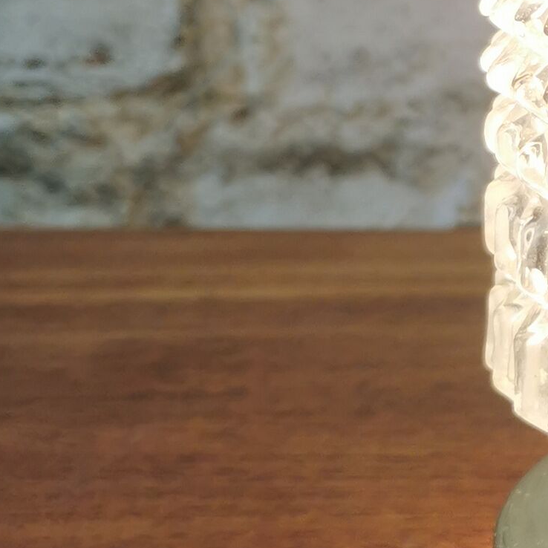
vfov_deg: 14.5
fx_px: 2113
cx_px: 864
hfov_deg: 13.7
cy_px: -11
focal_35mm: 118
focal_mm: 5.58
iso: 50
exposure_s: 1/100
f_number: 1.8
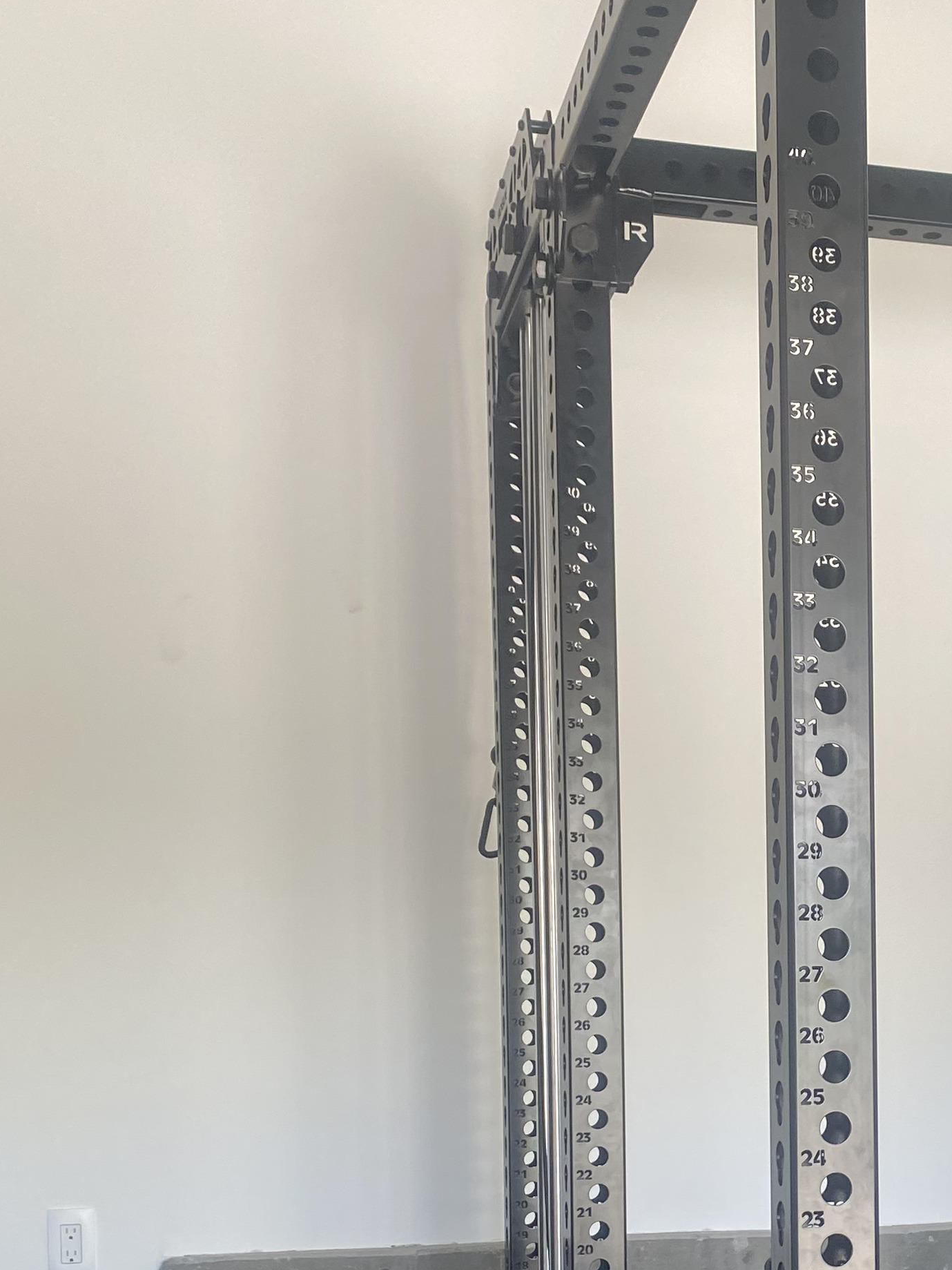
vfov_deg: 32.6
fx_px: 2090
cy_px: 1066
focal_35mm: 57
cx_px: 874
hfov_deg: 24.8
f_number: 1.8
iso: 64
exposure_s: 1/121
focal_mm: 4.25
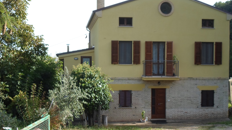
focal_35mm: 50
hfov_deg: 41.3
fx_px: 308
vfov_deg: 23.9
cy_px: 75
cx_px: 114
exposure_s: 1/180
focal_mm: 7.8
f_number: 3.2
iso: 80
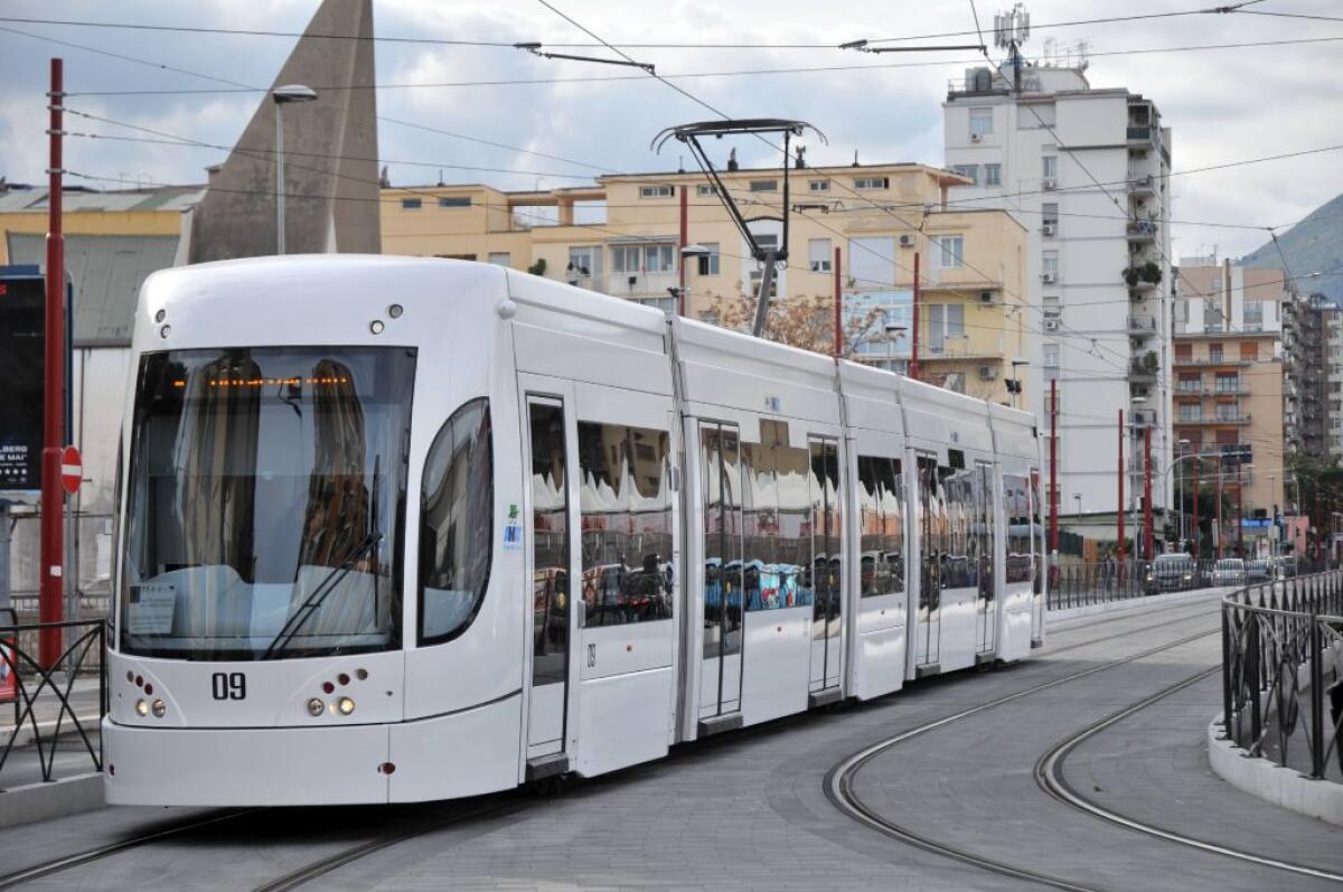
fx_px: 3633
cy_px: 446
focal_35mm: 98
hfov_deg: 20.9
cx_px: 672
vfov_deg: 14.0
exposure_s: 1/800
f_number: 4.5
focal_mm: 65
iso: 200
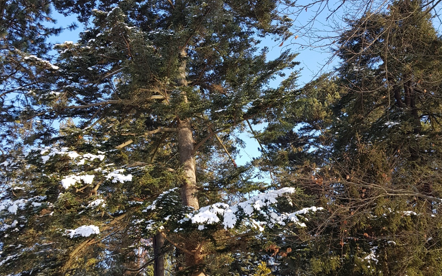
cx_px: 222
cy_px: 153
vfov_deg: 34.4
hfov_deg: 52.8
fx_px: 446
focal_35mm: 37
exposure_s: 1/499
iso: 40
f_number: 1.7
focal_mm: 4.2
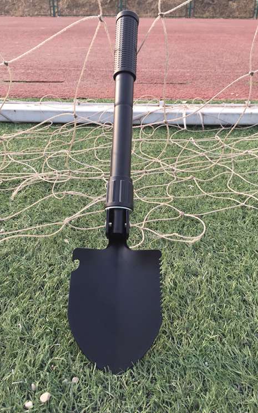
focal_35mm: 31
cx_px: 130
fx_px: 349
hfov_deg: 40.6
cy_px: 207
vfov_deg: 61.2
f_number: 2.2
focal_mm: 4.15
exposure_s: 1/527
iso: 32
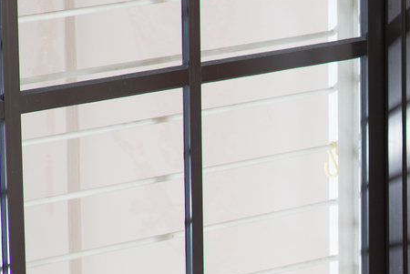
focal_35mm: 302
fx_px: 3443
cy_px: 465
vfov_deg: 4.5
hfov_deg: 6.7
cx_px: 719
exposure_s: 1/125
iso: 250
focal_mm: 85
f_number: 5.6
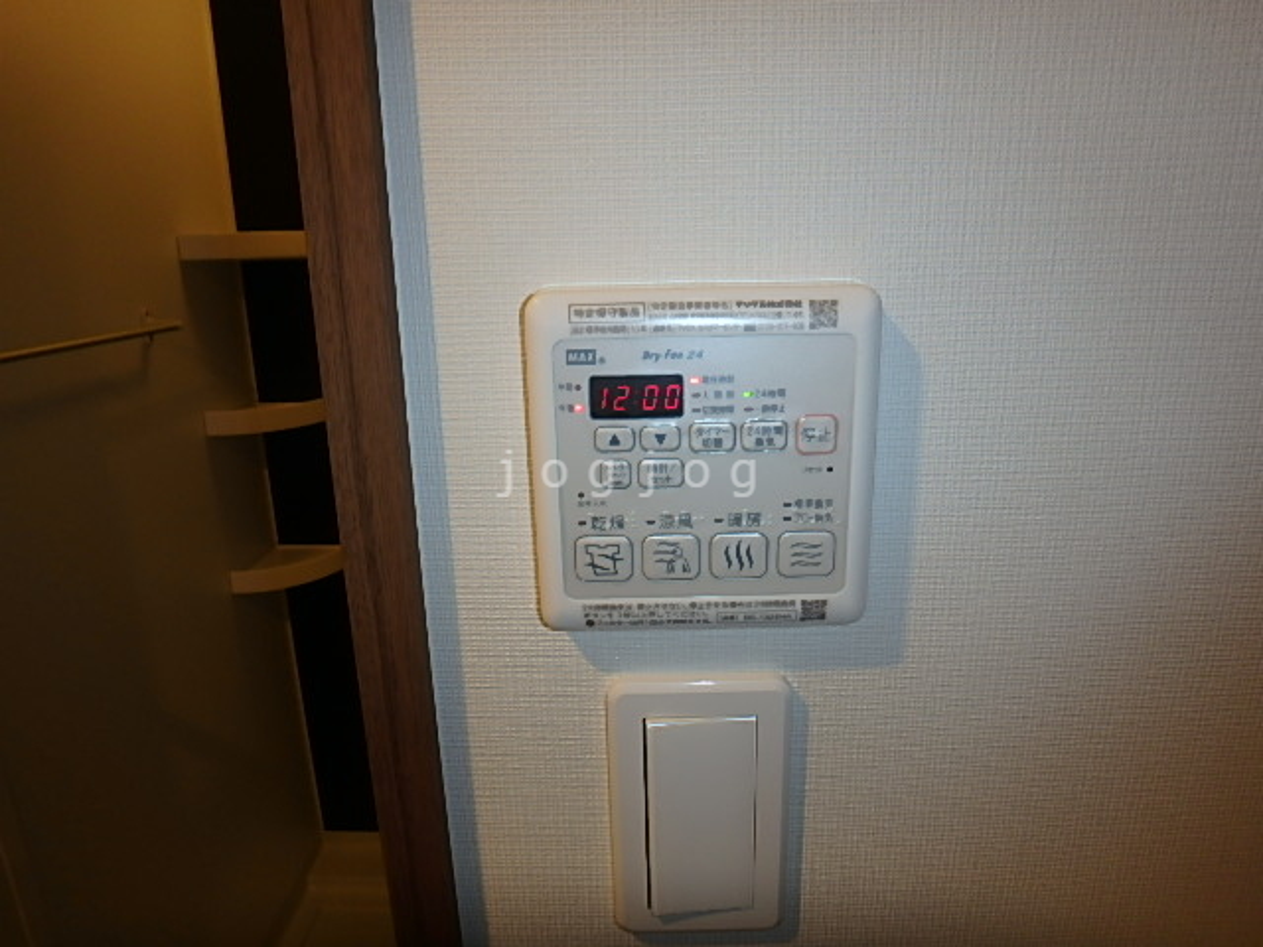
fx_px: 766
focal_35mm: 21
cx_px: 632
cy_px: 474
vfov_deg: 63.4
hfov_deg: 79.0
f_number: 3.5
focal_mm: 3.7
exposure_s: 1/30
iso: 125
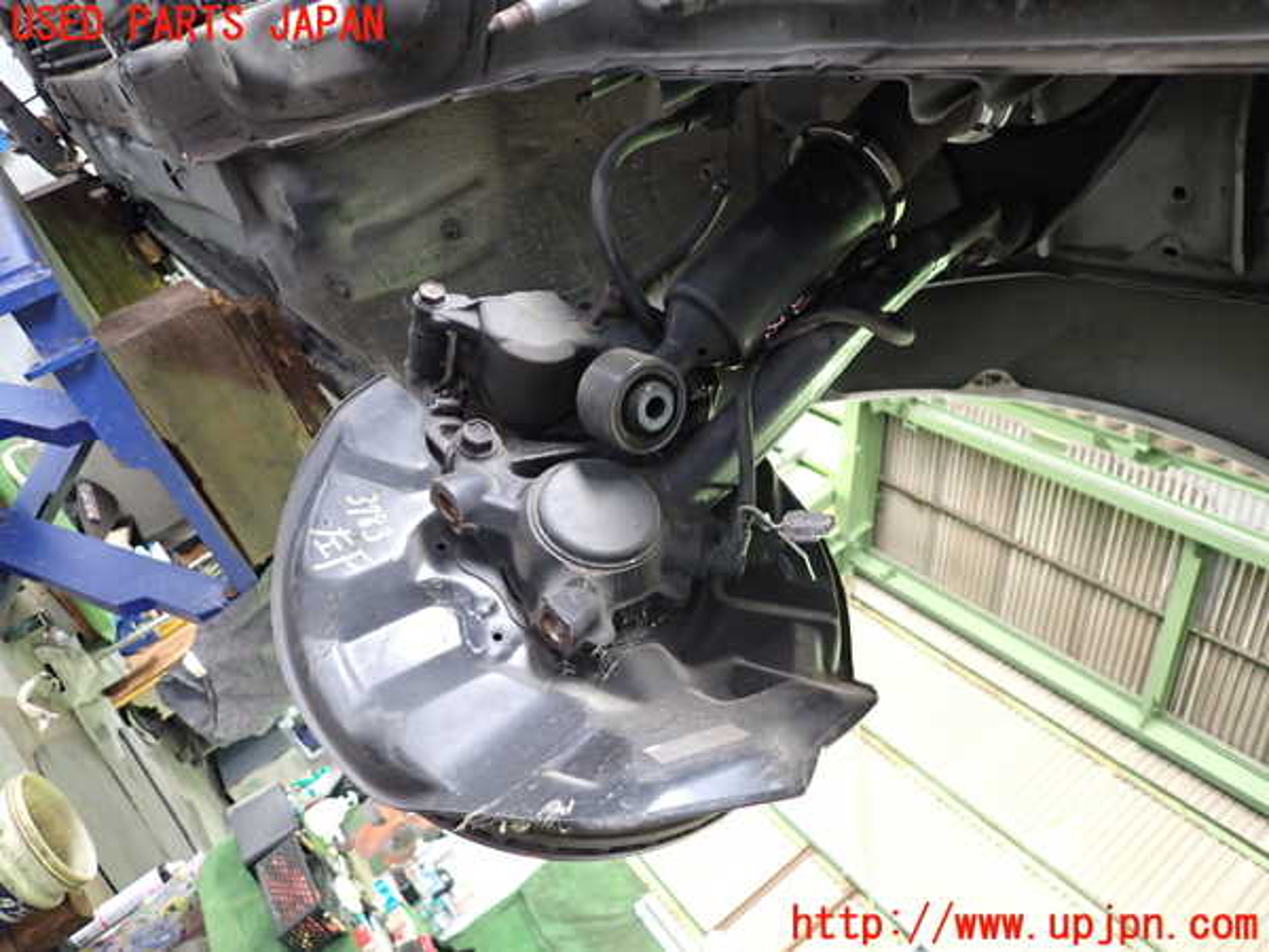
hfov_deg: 69.4
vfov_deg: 54.9
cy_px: 476
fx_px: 916
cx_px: 634
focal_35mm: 25
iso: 400
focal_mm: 4.5
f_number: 2
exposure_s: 1/30
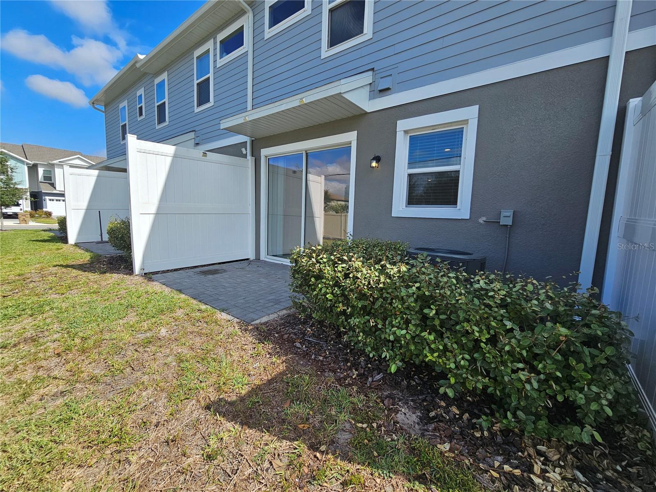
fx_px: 246
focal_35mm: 13
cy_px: 246
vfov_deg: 89.9
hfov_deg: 106.2
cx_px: 328
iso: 50
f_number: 2.2
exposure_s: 1/1910
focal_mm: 2.2
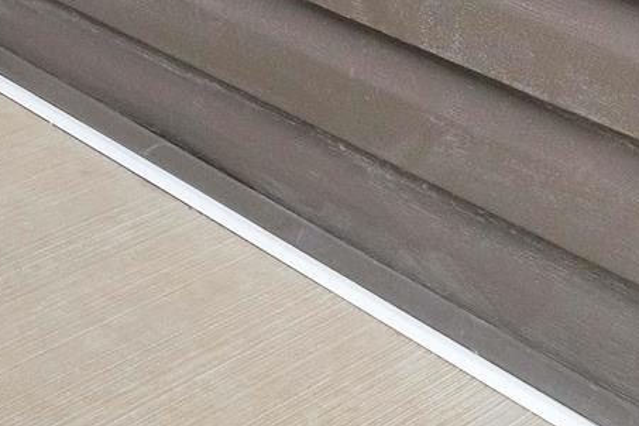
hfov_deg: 19.6
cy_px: -790
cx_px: -213
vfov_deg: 10.7
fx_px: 1686
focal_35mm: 95
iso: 1600
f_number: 10
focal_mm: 14
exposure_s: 1/320
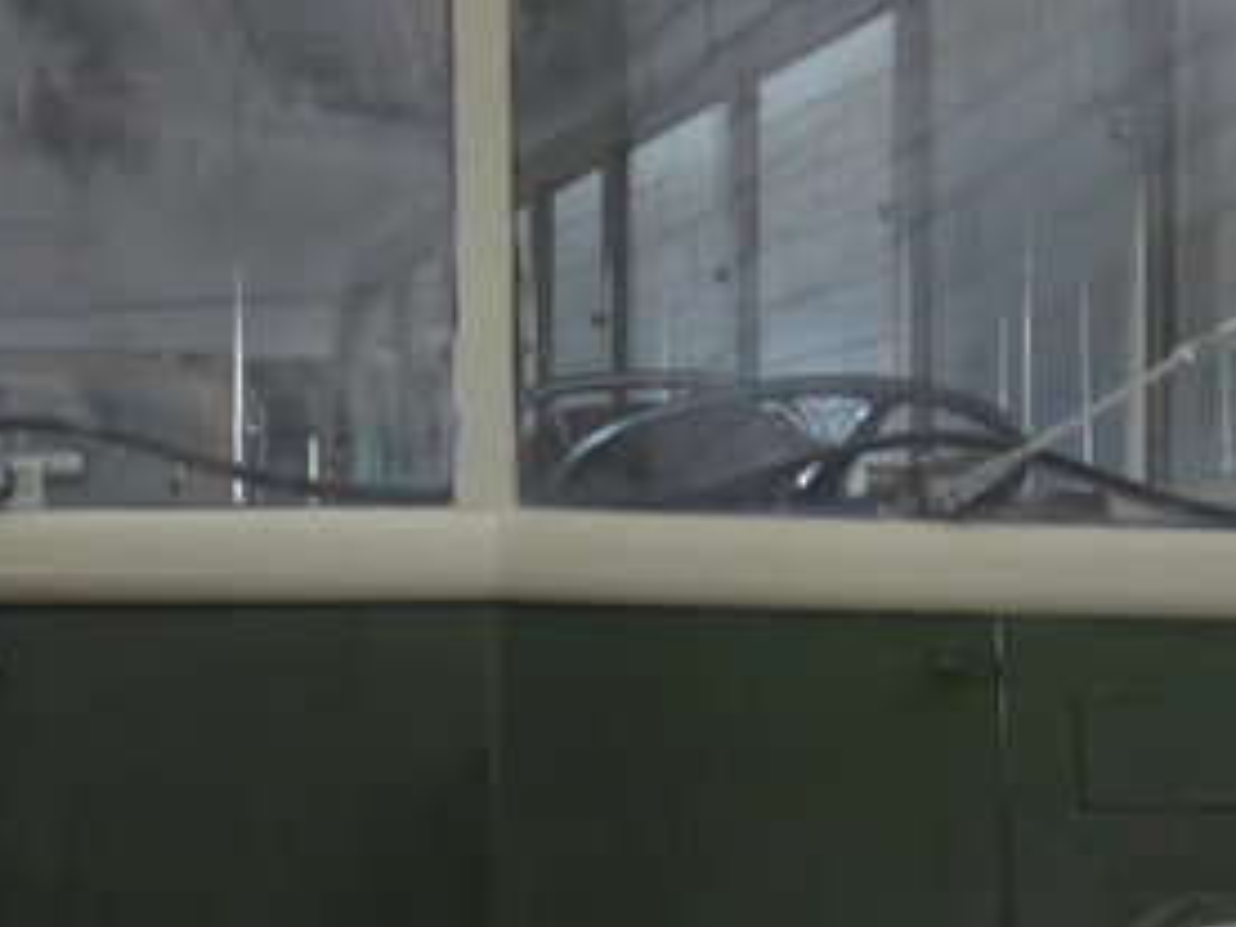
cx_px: 340
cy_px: 434
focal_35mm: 126
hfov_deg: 15.6
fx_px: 4499
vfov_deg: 11.8
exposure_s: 1/30
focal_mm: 6
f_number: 2
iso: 400
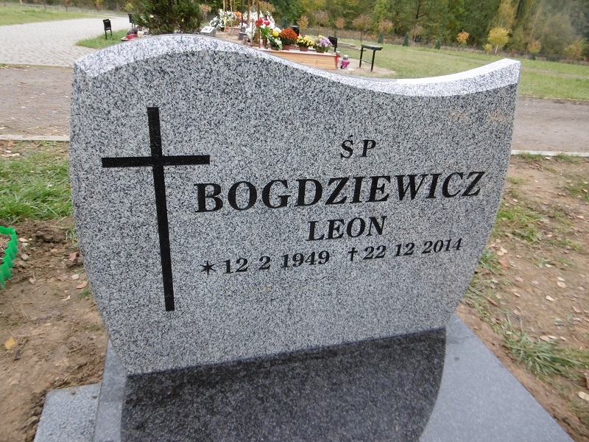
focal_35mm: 24
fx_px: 408
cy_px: 221
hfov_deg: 71.6
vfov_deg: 56.8
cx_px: 294
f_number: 3.1
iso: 160
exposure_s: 1/100
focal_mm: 4.3
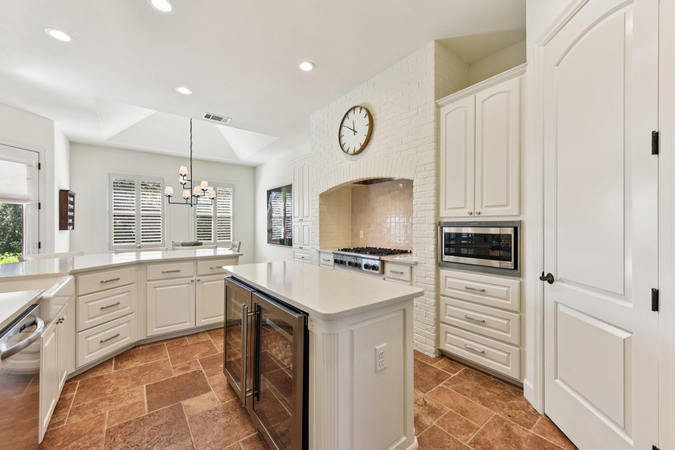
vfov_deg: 81.2
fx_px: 262
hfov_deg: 104.3
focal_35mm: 14
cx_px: 338
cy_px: 225
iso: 140
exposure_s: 1/15
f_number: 8
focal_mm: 14
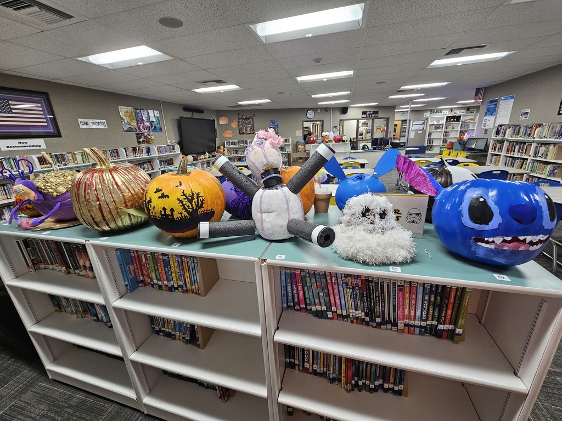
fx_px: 211
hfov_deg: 106.2
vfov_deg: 89.9
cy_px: 210
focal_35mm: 13
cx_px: 281
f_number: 2.2
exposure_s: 1/60
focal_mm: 2.2
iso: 125
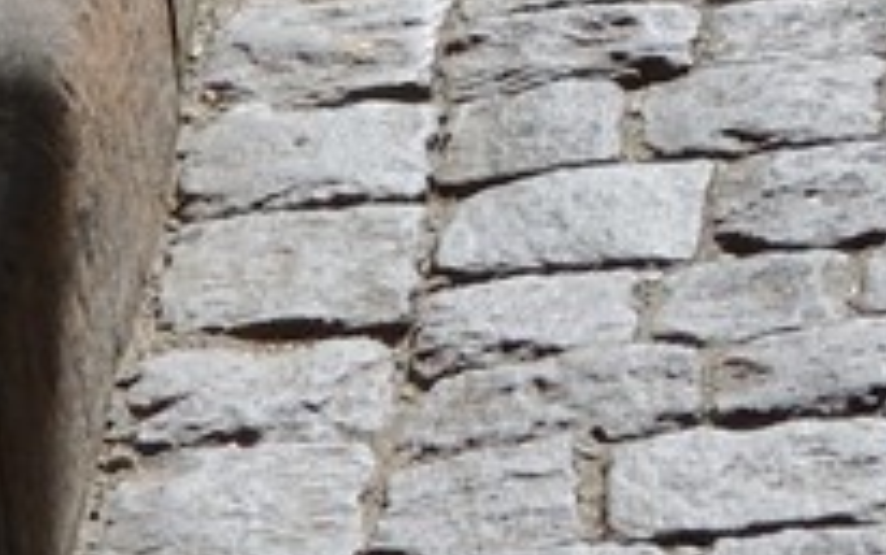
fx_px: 7634
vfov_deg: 3.6
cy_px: -2784
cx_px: 1714
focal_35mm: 316
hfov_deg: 6.5
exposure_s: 1/160
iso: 200
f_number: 16
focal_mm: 40
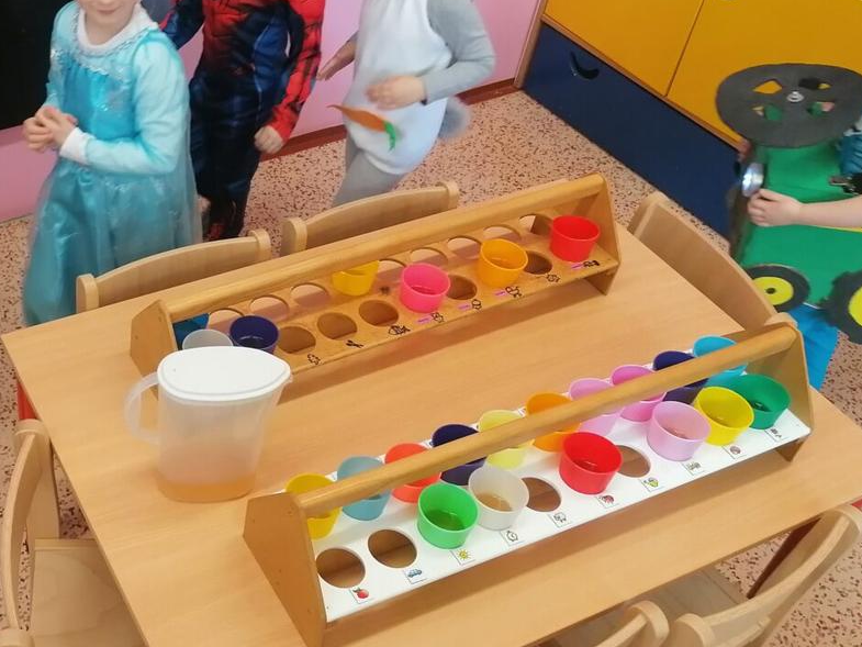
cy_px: 267
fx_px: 1146
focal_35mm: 46
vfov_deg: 31.5
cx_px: 146
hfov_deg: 39.3
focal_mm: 4.75
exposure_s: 1/100
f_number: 1.8
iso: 250
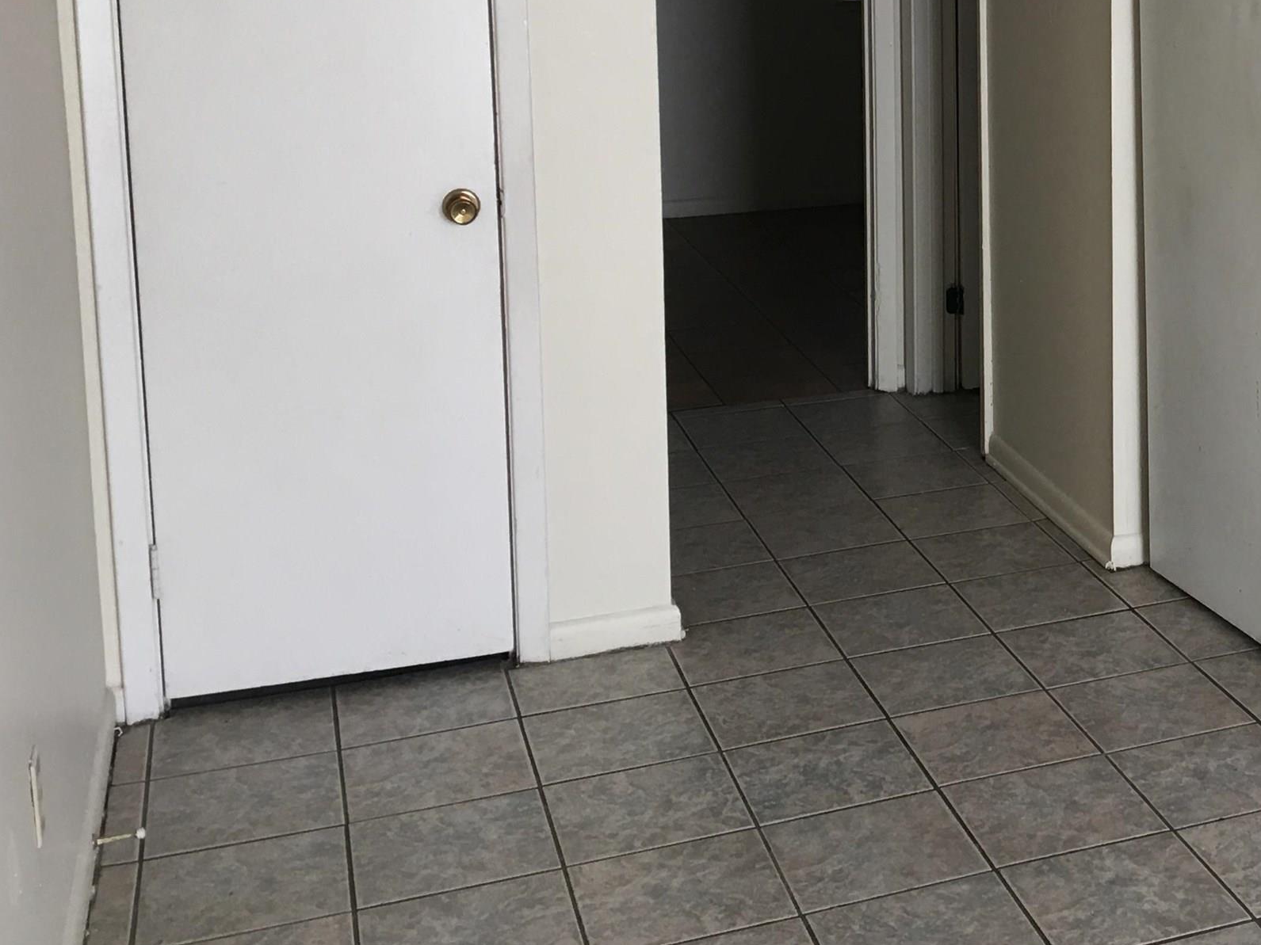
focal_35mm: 56
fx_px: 2040
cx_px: 1191
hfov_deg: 32.2
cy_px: 130
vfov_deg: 25.4
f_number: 2.2
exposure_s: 1/30
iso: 25
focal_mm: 4.15
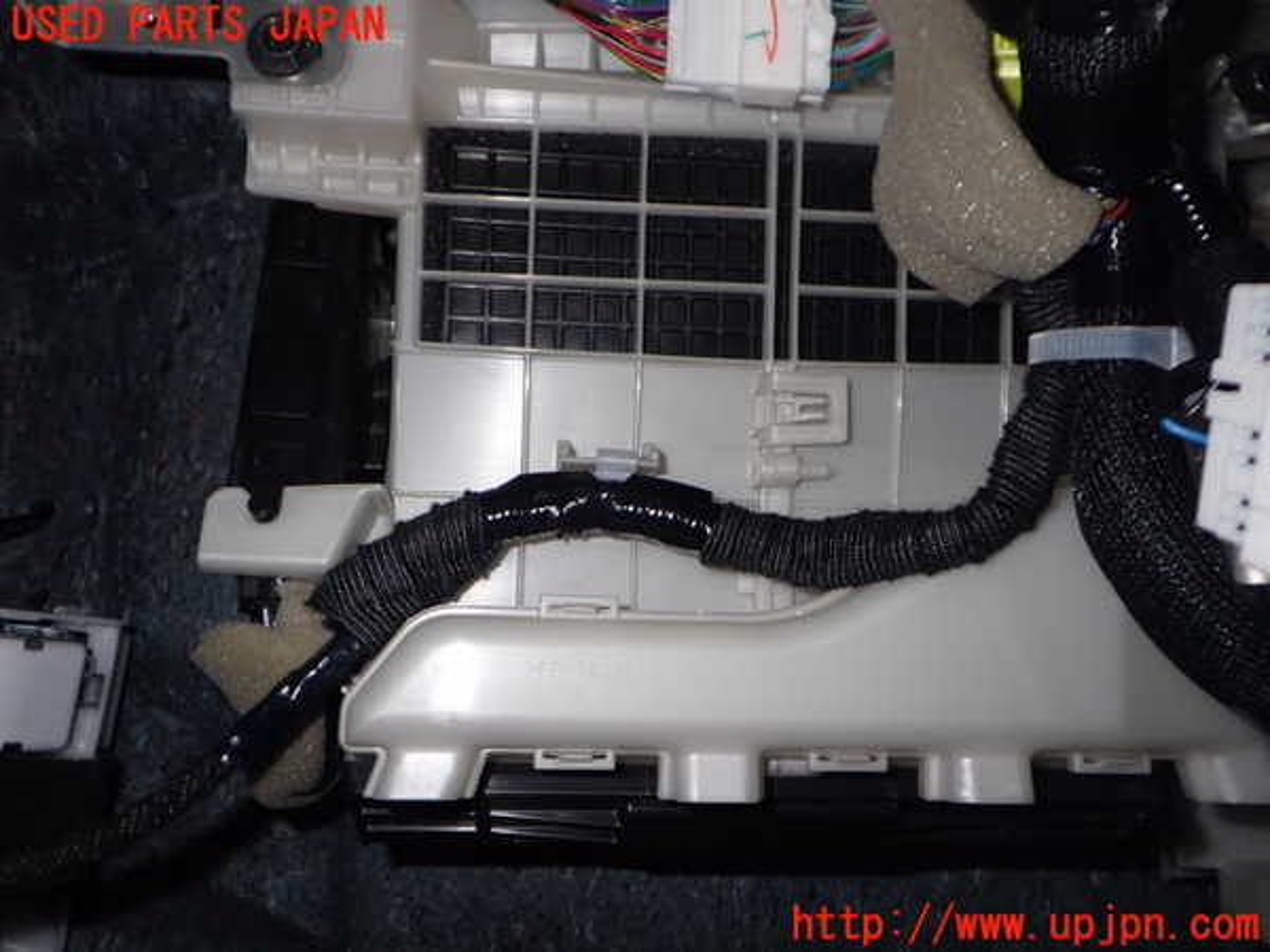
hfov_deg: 60.0
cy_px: 476
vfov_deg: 46.8
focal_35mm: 30
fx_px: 1101
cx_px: 635
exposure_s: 1/30
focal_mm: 5.4
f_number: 6.3
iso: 200
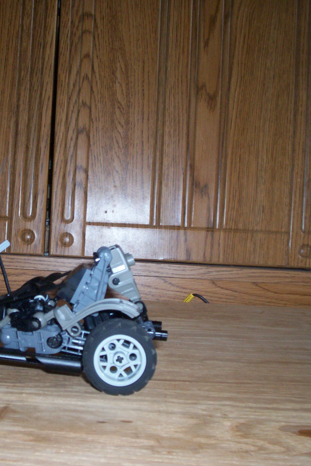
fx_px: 648
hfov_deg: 26.7
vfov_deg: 39.6
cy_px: 233
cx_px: 81
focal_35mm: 50
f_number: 4.5
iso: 140
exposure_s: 1/64
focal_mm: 5.9
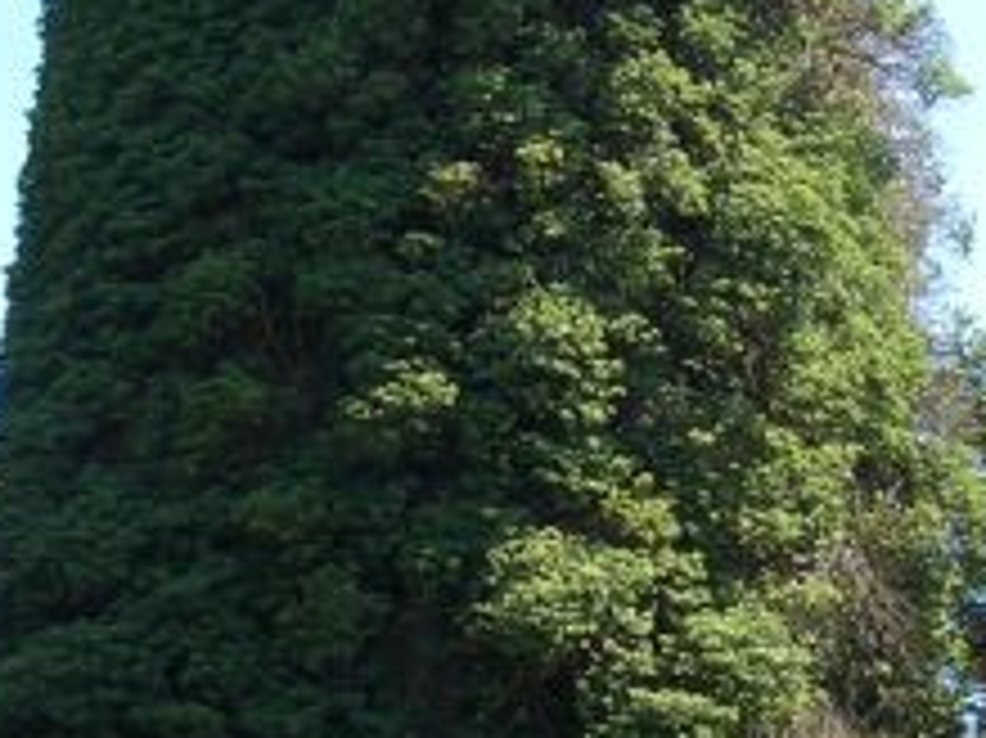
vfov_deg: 11.6
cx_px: 585
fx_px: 3644
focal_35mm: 128
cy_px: 472
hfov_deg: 15.4
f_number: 2.6
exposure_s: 1/320
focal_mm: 5.8
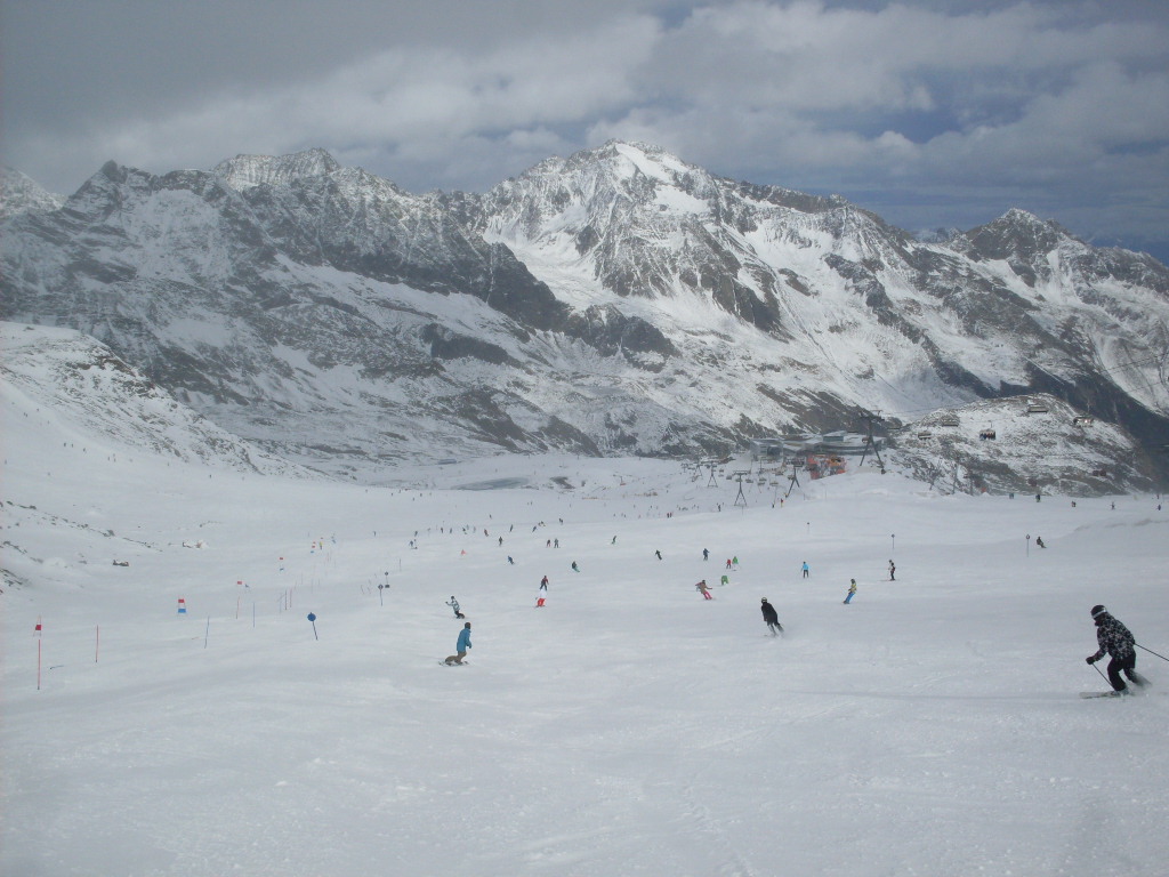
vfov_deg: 37.7
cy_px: 438
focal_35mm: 38
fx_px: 1283
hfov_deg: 49.0
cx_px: 584
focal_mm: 6.3
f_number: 8.4
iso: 80
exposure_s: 1/750
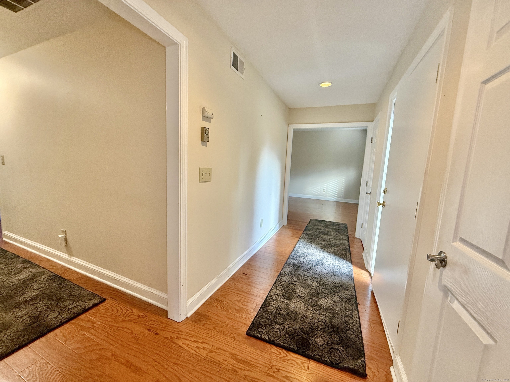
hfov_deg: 102.1
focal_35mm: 14
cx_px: 255
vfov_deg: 85.7
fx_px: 206
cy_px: 191
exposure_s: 1/120
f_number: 2.2
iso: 320
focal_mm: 2.22
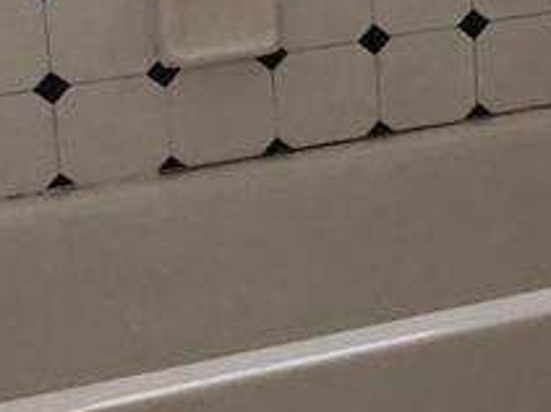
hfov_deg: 13.3
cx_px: 935
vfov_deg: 10.6
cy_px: -154
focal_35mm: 136
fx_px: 2164
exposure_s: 1/15
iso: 50
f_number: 1.8
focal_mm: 3.99
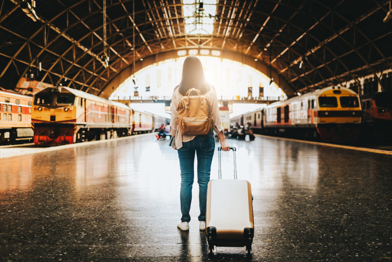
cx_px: 196
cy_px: 131
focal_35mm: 35
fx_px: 381
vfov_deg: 37.9
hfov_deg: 54.4
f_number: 2
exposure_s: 1/125
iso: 200
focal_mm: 35
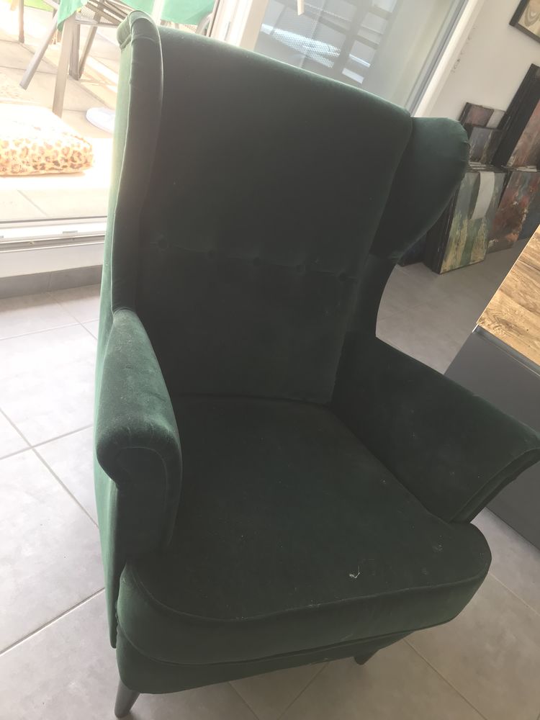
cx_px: 270
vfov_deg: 63.4
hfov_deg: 49.7
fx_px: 582
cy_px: 360
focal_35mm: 28
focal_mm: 3.99
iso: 25
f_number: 1.8
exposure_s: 1/50
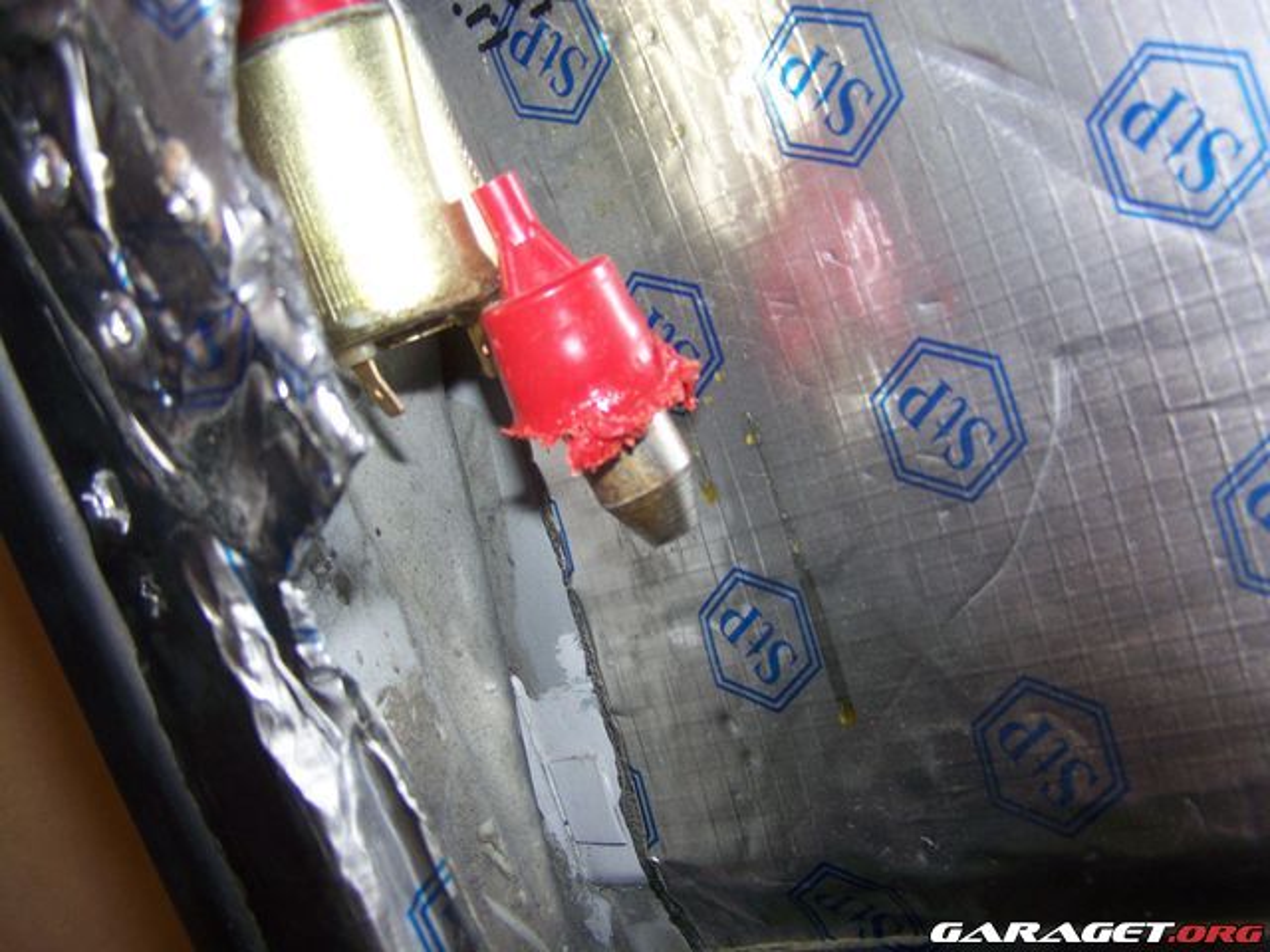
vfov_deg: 37.7
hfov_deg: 49.0
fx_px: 1394
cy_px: 476
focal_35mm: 38
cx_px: 635
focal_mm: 6.3
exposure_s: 1/60
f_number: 2.8
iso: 80
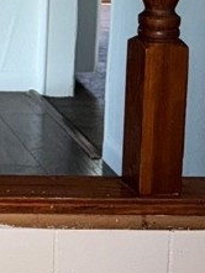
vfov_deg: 11.6
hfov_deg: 7.9
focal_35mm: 167
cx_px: -358
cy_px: -67
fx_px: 1317
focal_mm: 6.76
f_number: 1.78
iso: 80
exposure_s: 1/24
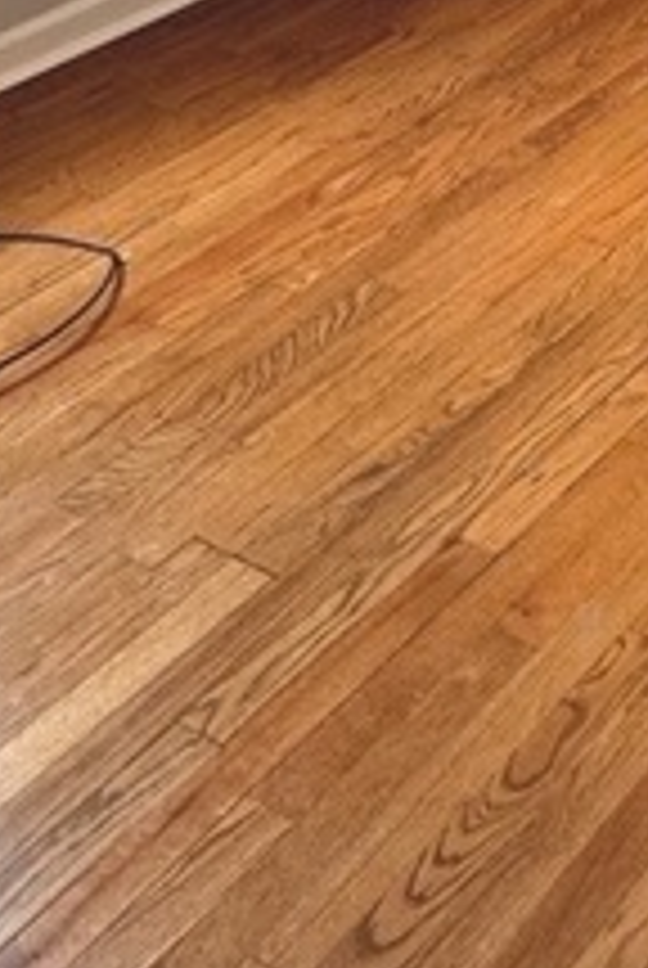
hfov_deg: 18.2
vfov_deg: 24.0
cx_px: 675
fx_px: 1965
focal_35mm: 73
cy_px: -315
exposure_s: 1/60
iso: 200
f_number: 2.2
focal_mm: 2.22
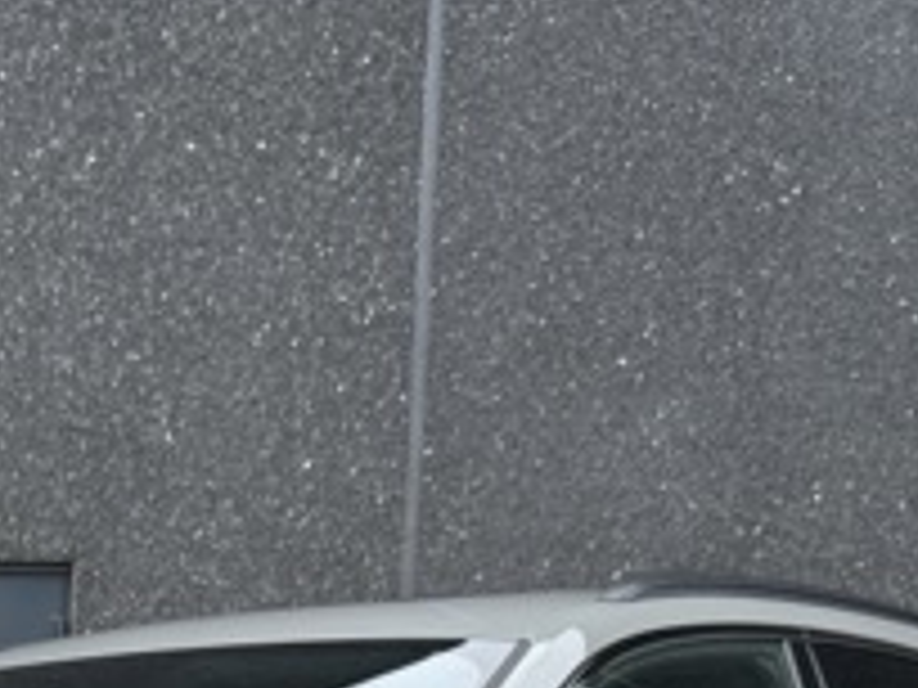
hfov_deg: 20.2
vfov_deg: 13.6
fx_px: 2493
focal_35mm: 94
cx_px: -4
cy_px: 1340
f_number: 1.78
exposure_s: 1/772
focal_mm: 6.76
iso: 80
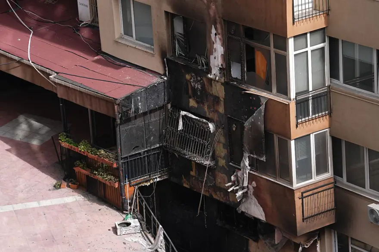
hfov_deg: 12.8
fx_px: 1694
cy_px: 126
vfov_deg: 8.5
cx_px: 190
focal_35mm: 161
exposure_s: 1/640
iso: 125
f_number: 4.5
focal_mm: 161
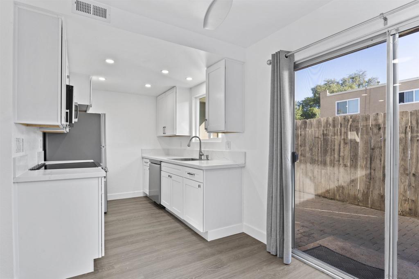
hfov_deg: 89.4
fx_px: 212
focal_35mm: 18
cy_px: 140
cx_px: 210
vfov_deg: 66.8
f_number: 8
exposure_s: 1/10
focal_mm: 18.2
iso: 320
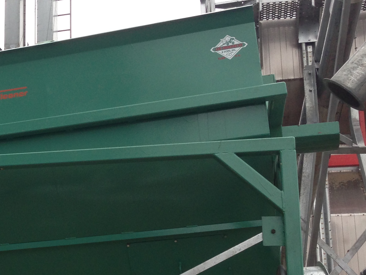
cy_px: 189
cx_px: -59
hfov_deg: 22.5
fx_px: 856
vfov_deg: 18.1
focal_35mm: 81
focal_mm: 4.13
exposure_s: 1/337
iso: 50
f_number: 2.4
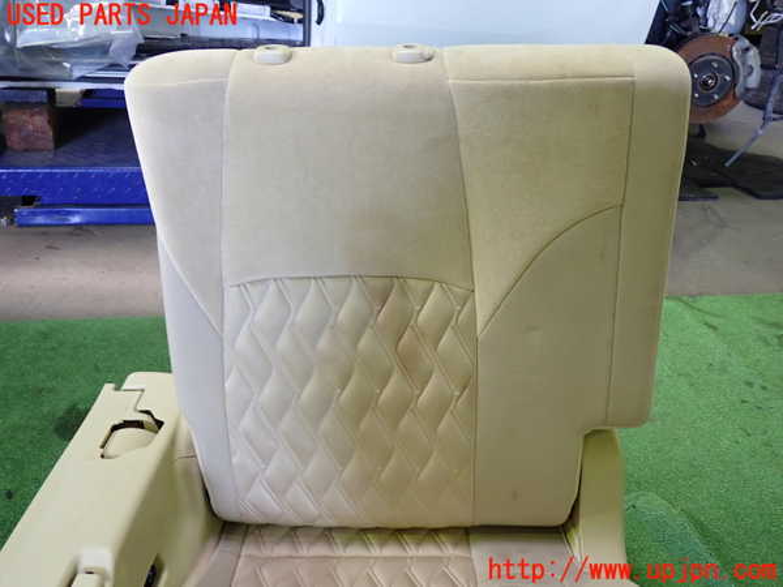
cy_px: 294
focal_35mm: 30
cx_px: 392
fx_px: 679
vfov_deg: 46.8
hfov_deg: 60.0
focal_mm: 5.4
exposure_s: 1/30
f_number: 2.3
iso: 200
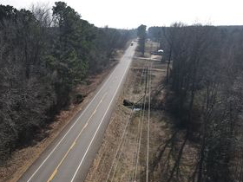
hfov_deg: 49.0
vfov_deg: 38.5
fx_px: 260
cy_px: 111
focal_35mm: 37
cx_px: 74
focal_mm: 4.5
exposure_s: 1/50
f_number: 2.8
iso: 100
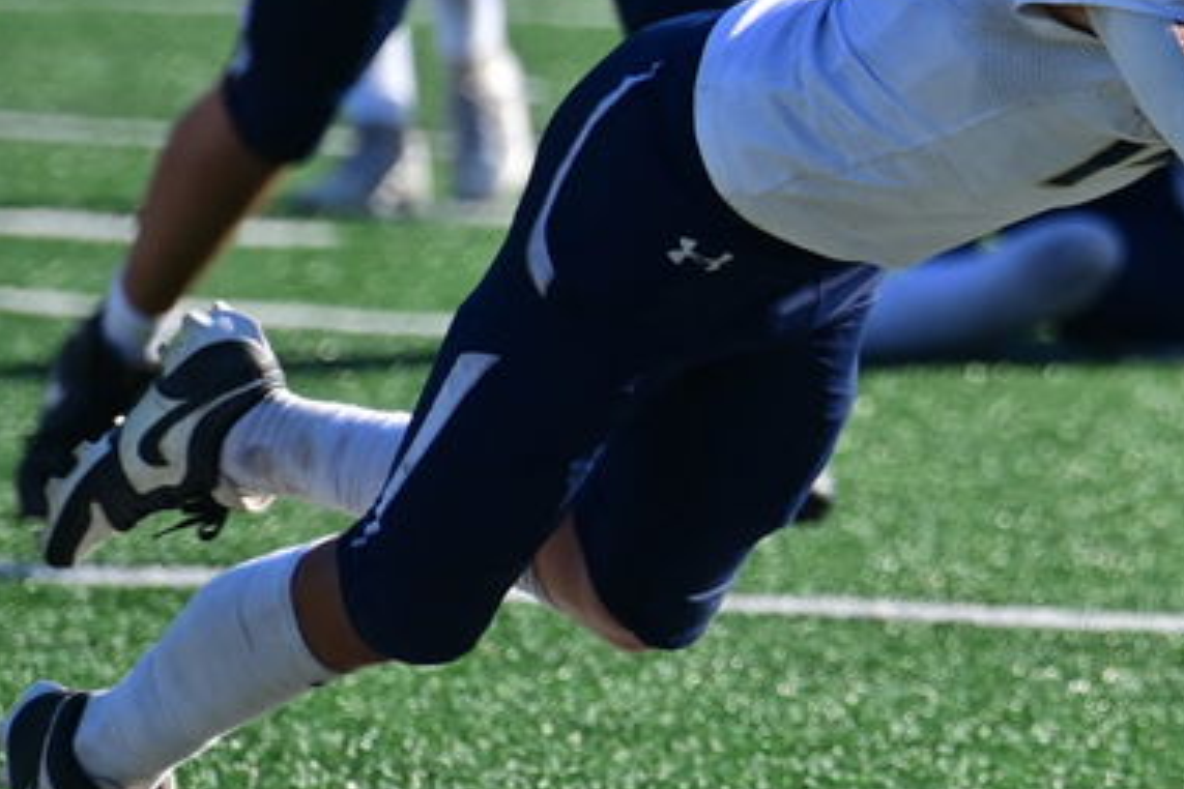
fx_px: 24862
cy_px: 6
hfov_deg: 2.7
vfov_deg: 1.8
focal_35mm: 756
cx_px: 1728
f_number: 4
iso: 200
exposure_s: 1/1600
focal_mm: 240
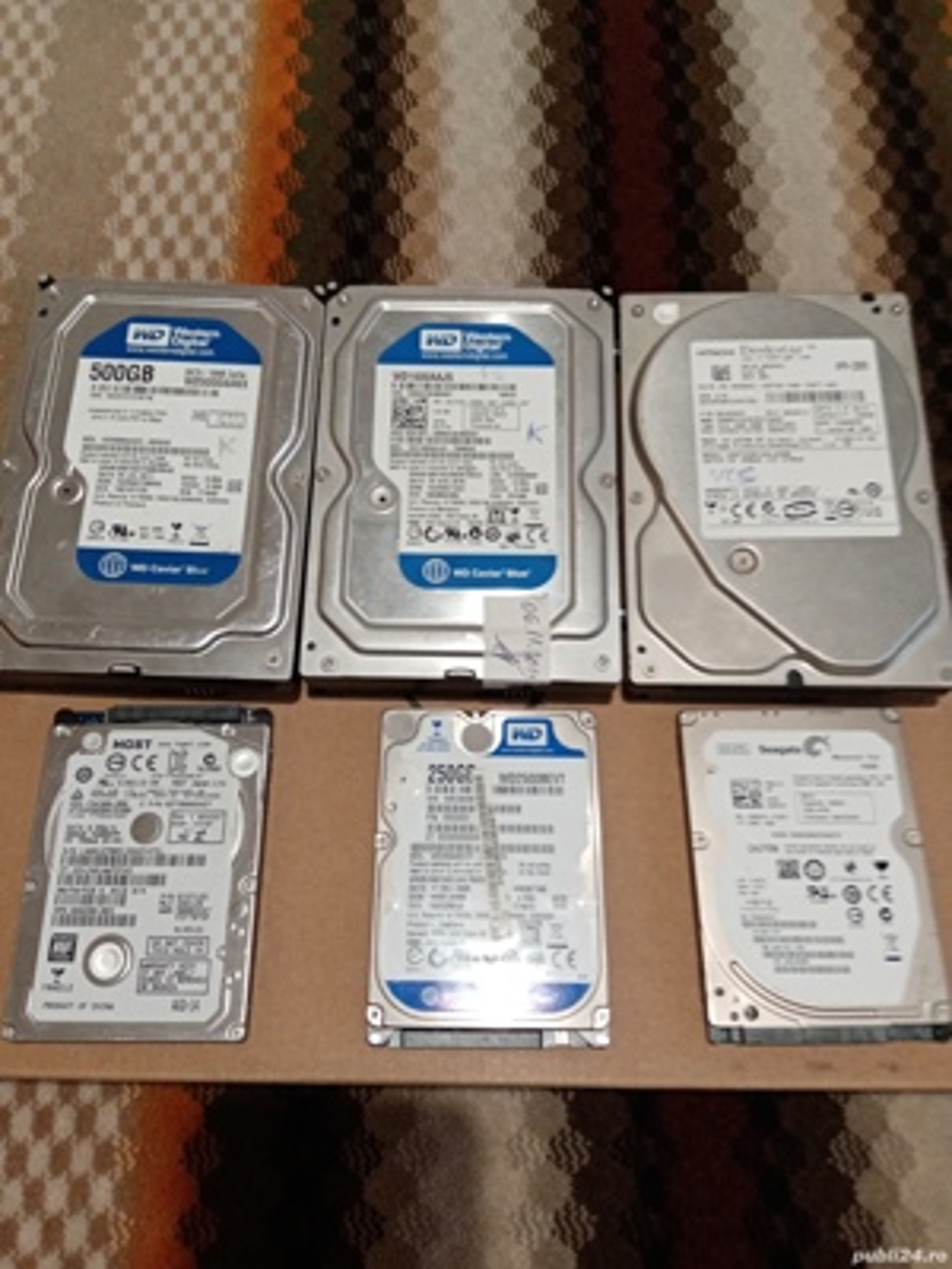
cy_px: 634
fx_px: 953
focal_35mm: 26
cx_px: 476
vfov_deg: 67.3
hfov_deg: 53.1
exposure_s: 1/20
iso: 371
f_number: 1.8
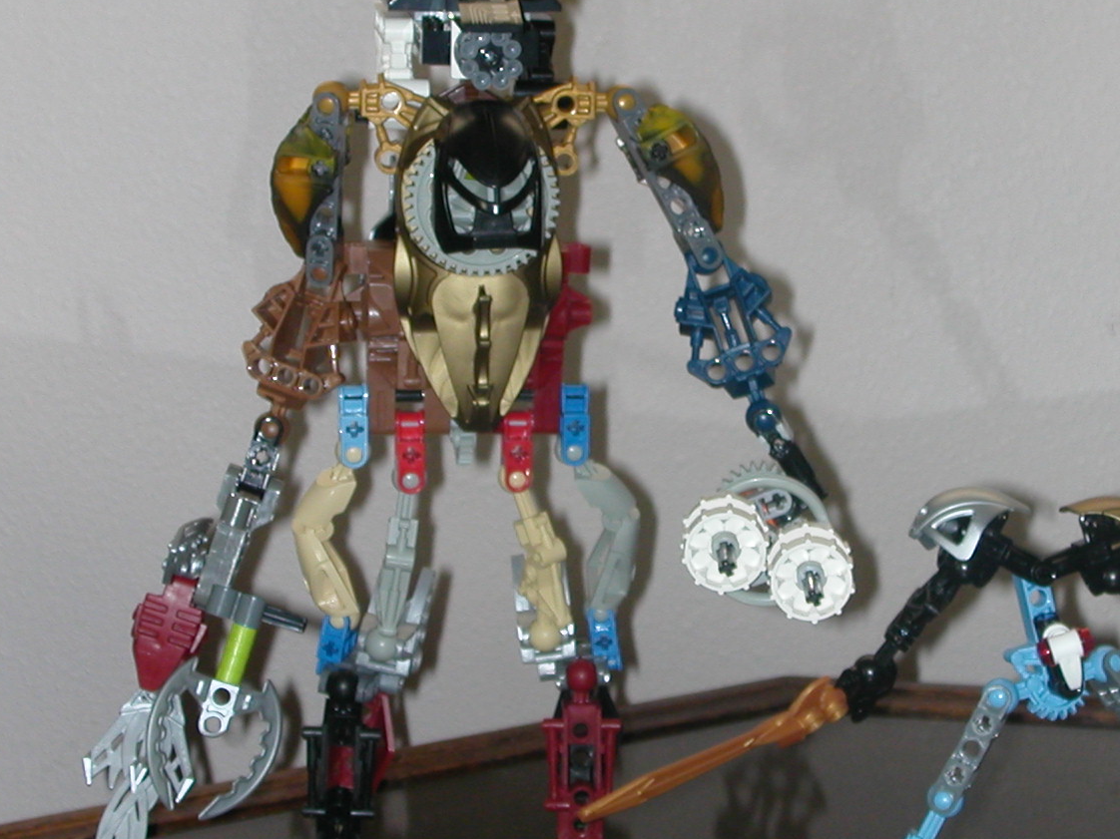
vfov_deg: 15.2
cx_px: 705
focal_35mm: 97
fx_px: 3138
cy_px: 450
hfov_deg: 20.2
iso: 100
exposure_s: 1/59.9
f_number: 3.7
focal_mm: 10.4
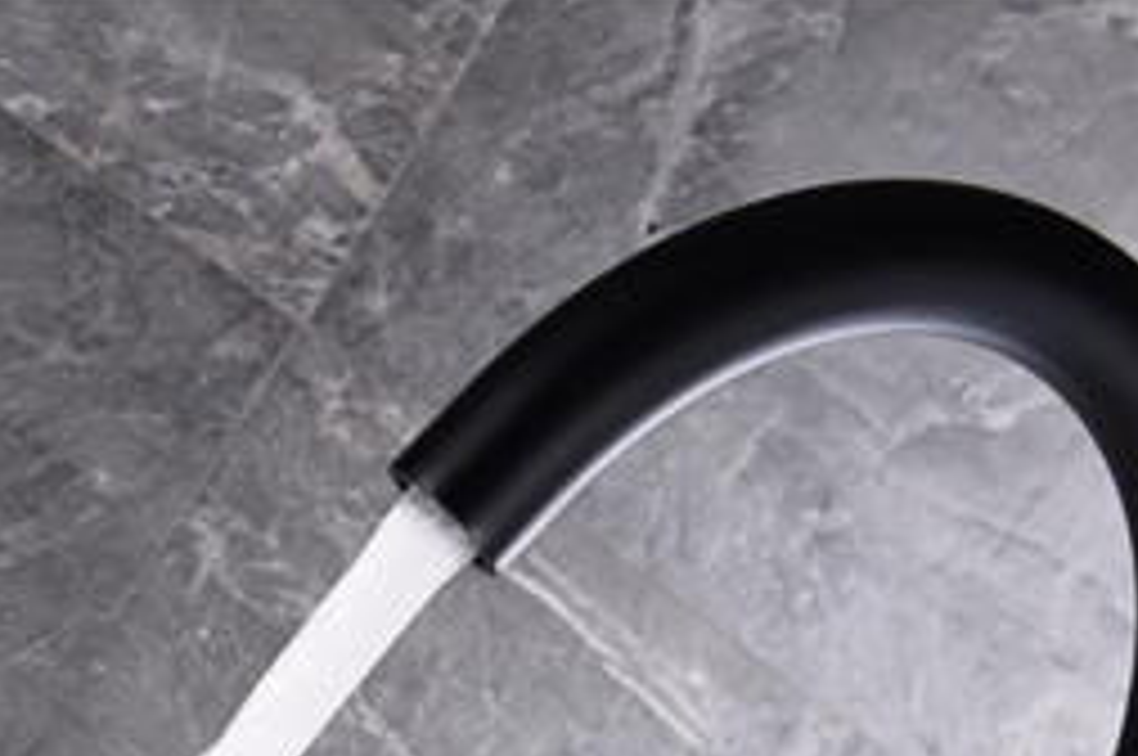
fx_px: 3599
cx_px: 243
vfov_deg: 11.4
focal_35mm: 114
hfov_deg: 17.8
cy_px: 1181
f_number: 9
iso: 64
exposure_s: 1/160
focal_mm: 36
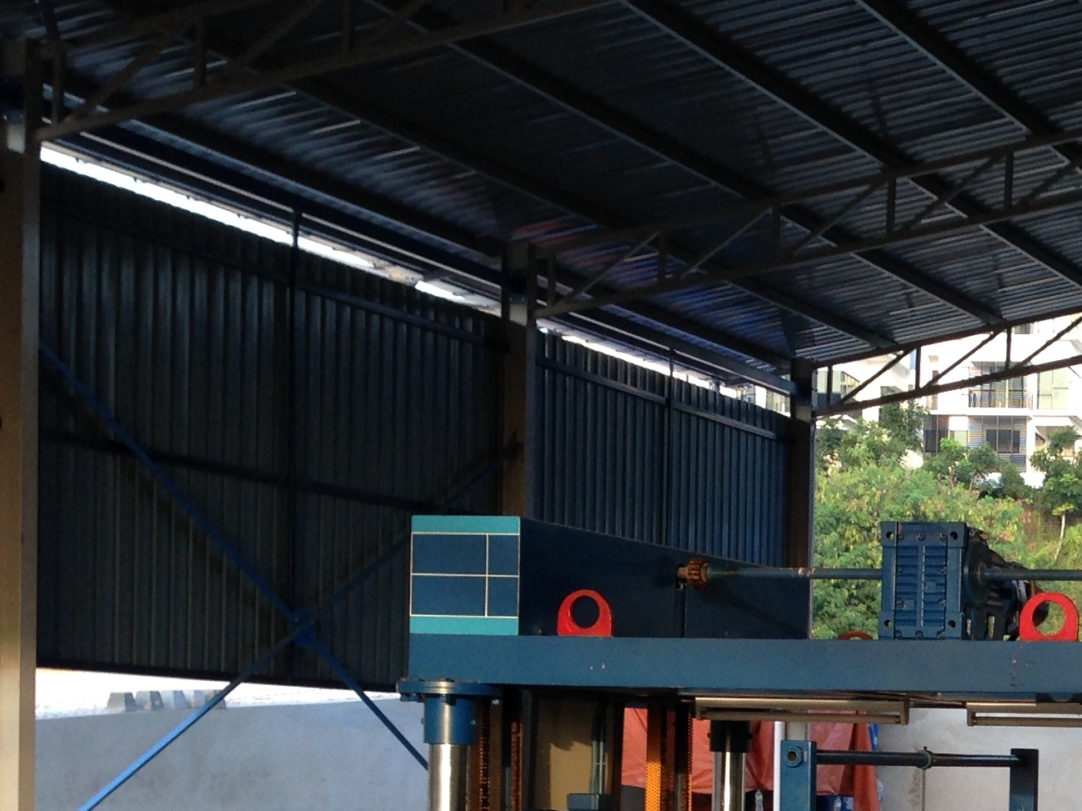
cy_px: 855
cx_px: 1210
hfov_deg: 22.2
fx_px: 2594
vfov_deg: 17.3
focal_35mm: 83
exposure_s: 1/120
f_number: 2.4
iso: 80
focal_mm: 4.12
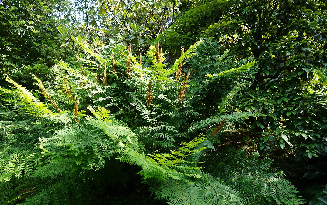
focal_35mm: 29
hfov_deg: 64.6
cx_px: 162
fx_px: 258
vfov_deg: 43.1
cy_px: 110
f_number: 5
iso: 100
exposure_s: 1/60
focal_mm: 28
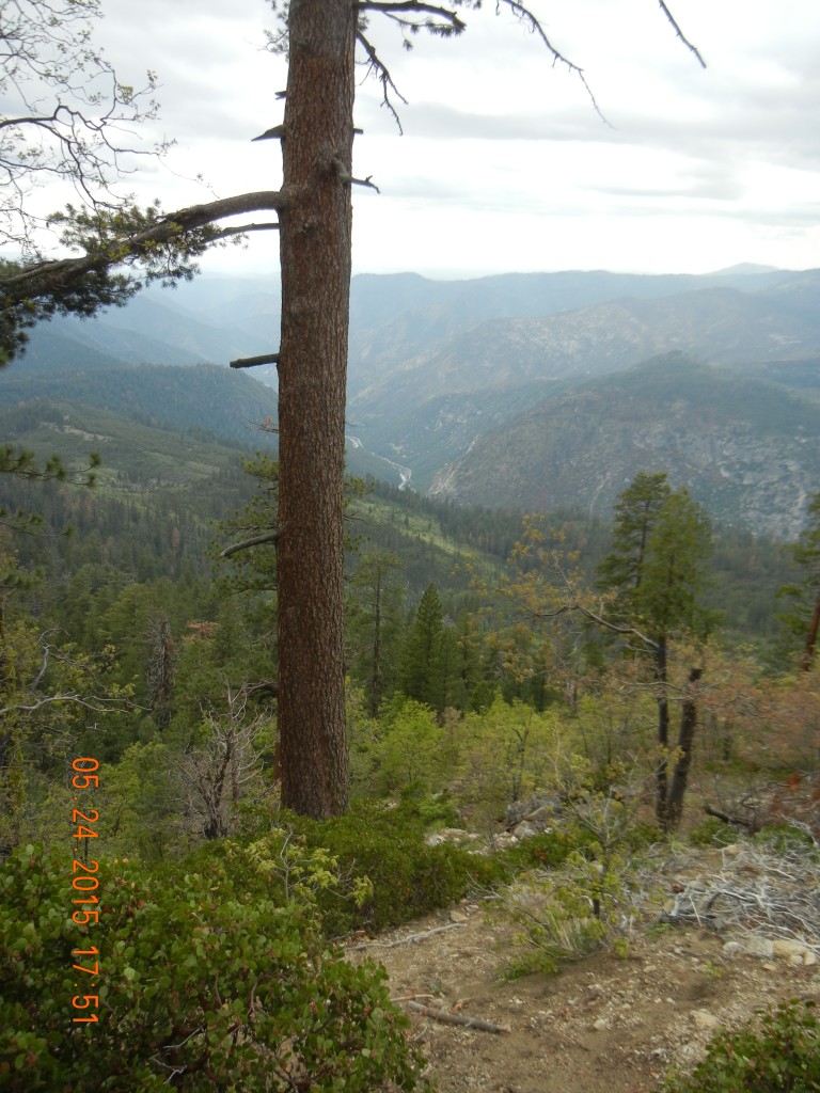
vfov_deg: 60.0
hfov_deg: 46.8
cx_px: 410
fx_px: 948
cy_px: 546
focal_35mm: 30
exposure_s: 1/620
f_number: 3.5
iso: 160
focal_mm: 5.4
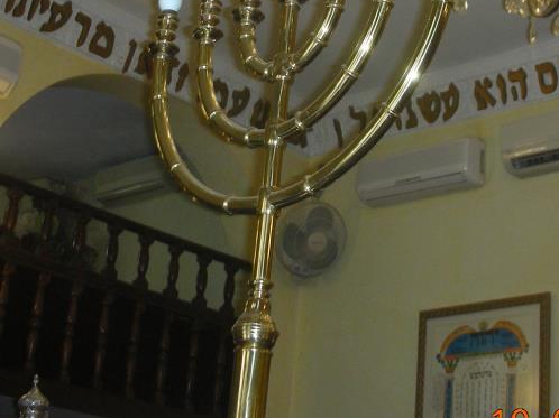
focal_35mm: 72
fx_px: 1162
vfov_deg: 20.2
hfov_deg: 27.0
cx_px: 323
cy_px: 83
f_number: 3
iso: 143
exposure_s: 1/60.1
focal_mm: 5.8
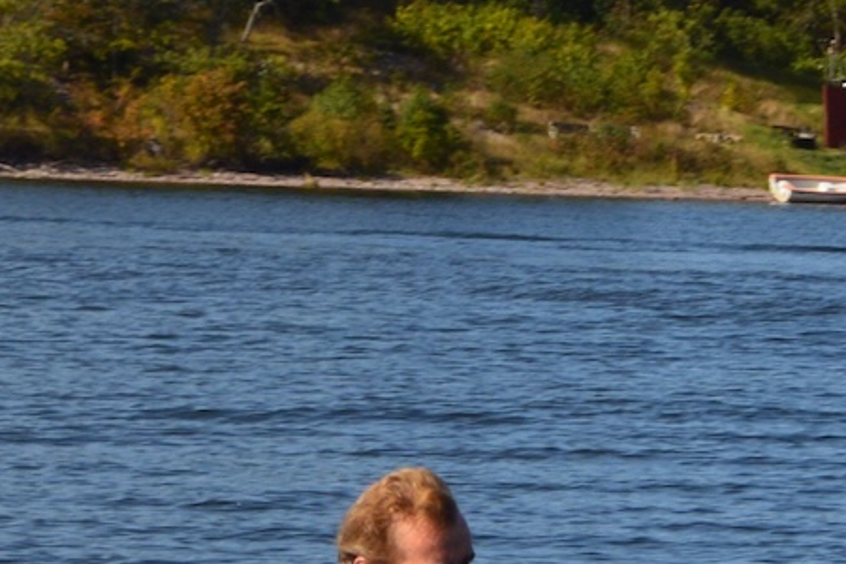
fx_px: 8275
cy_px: 862
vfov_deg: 3.9
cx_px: 1092
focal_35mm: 352
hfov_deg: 5.8
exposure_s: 1/500
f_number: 11
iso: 360
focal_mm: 55
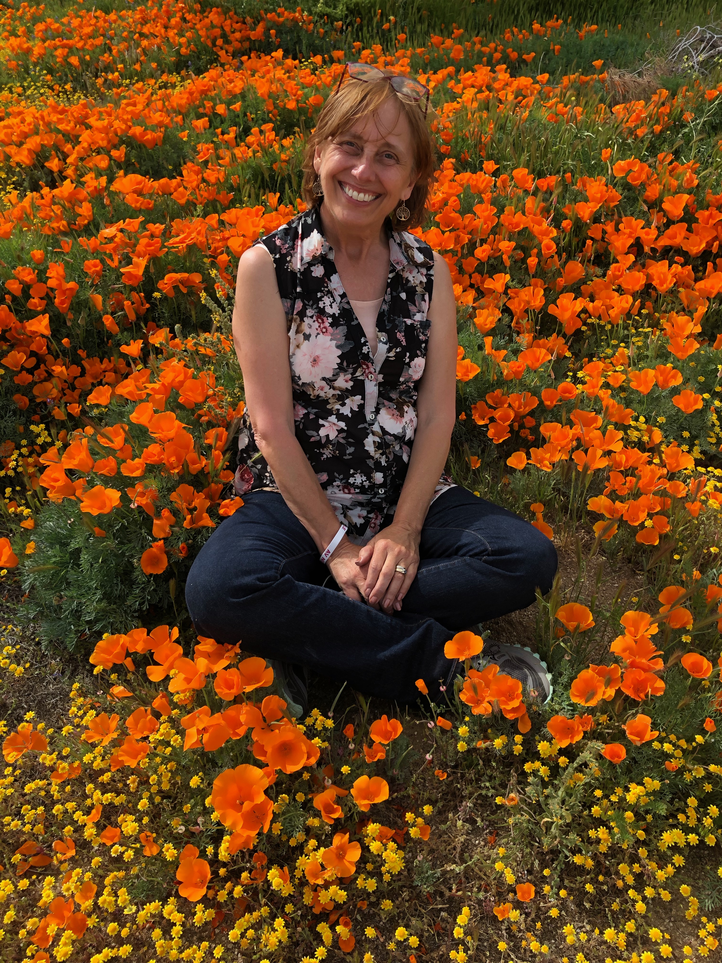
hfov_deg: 49.7
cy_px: 482
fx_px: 779
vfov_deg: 63.4
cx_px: 361
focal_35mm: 28
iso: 20
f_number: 1.8
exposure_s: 1/706
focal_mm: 3.99
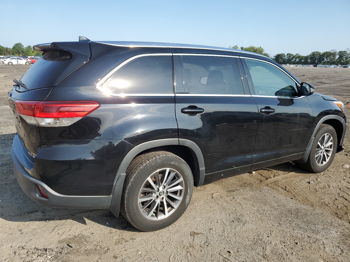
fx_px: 263
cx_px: 175
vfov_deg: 53.1
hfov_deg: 67.3
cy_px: 131
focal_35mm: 26
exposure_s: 1/2000
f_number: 1.5
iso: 50
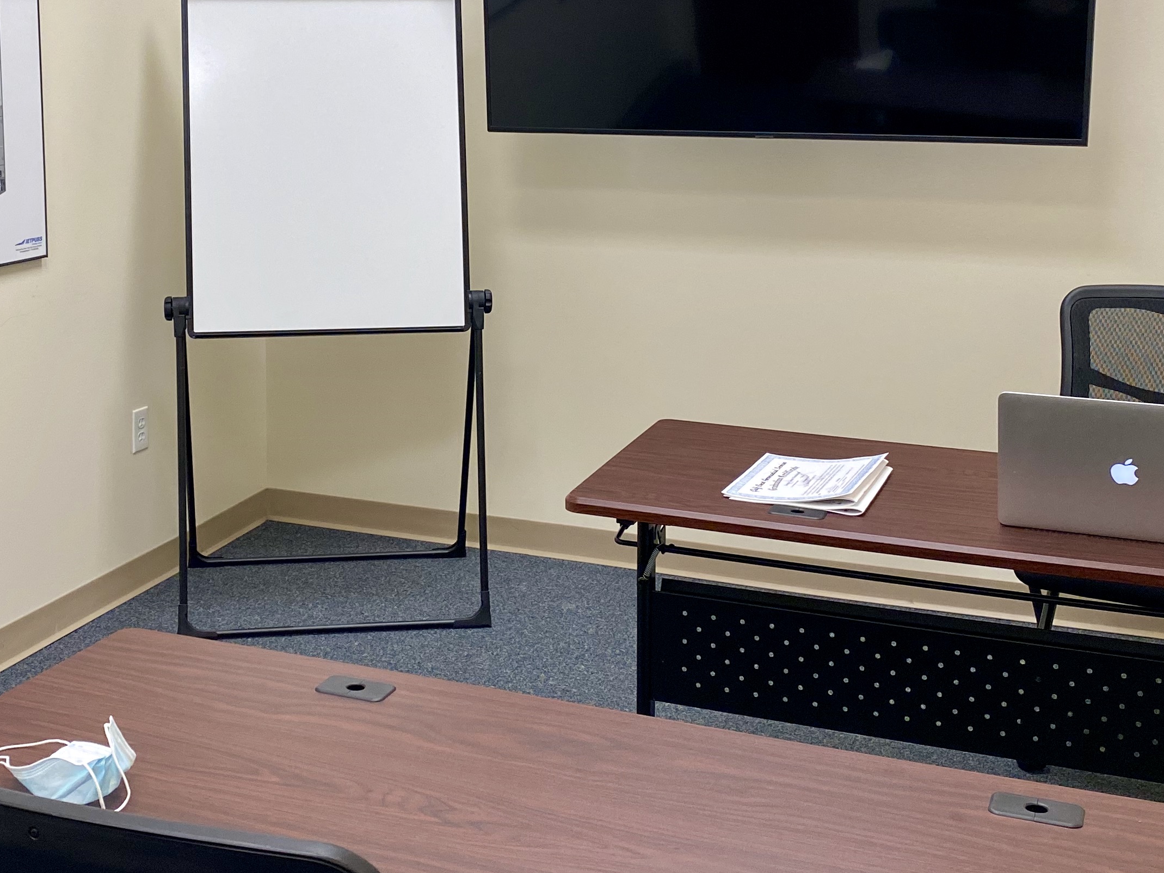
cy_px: 280
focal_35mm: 49
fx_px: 1648
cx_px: 440
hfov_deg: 38.7
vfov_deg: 29.4
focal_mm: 4.25
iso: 125
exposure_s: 1/120
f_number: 1.8
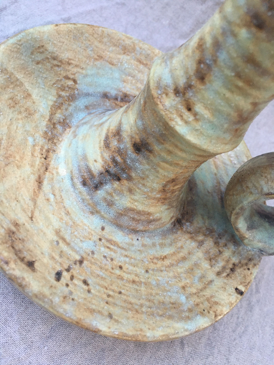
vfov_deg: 61.7
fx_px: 306
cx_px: 137
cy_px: 182
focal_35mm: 29
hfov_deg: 48.2
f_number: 2.2
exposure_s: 1/33
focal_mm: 4.15
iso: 200
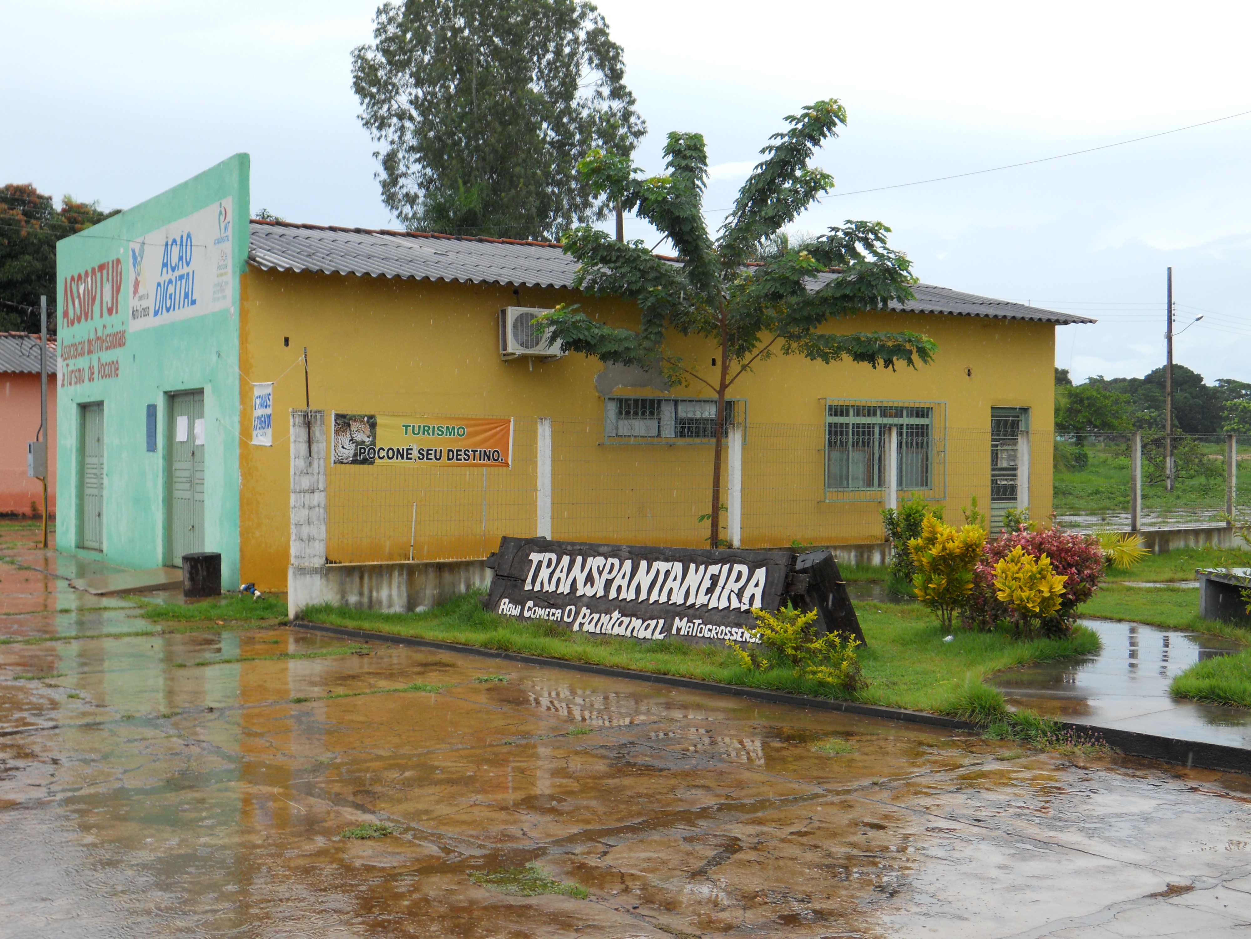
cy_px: 470
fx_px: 1482
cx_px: 626
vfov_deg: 35.1
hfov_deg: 45.8
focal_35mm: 41
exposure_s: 1/640
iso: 80
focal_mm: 7.3
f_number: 3.2
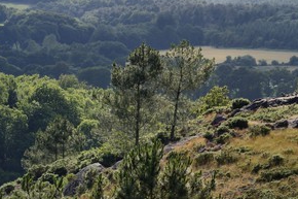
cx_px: 195
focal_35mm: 268
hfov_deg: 7.7
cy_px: 119
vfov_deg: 5.1
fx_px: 2217
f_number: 13
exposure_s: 1/200
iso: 200
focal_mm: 185
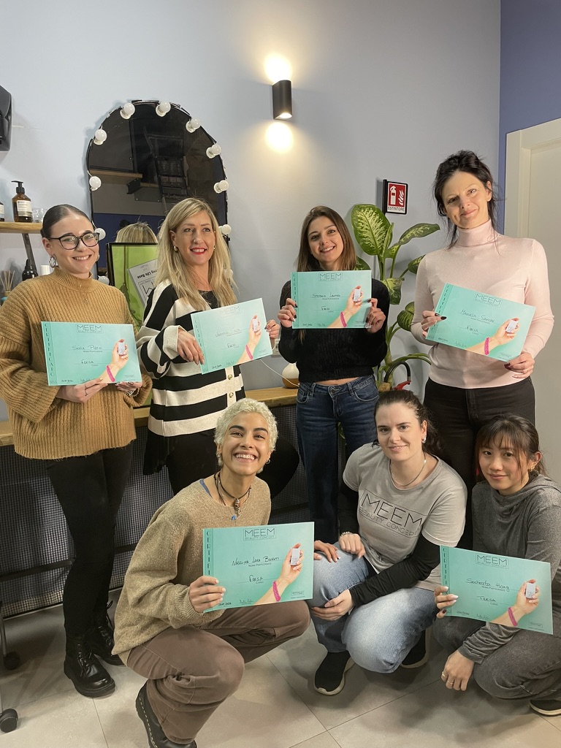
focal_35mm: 26
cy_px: 374
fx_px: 562
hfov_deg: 53.1
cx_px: 280
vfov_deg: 67.3
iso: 64
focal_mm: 4.2
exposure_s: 1/50
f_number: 1.6
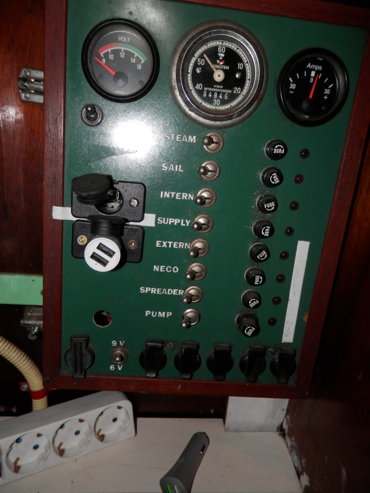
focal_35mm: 25
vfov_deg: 69.4
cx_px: 185
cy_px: 246
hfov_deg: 54.9
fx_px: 356
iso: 100
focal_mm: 4.5
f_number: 8.7
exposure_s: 1/30
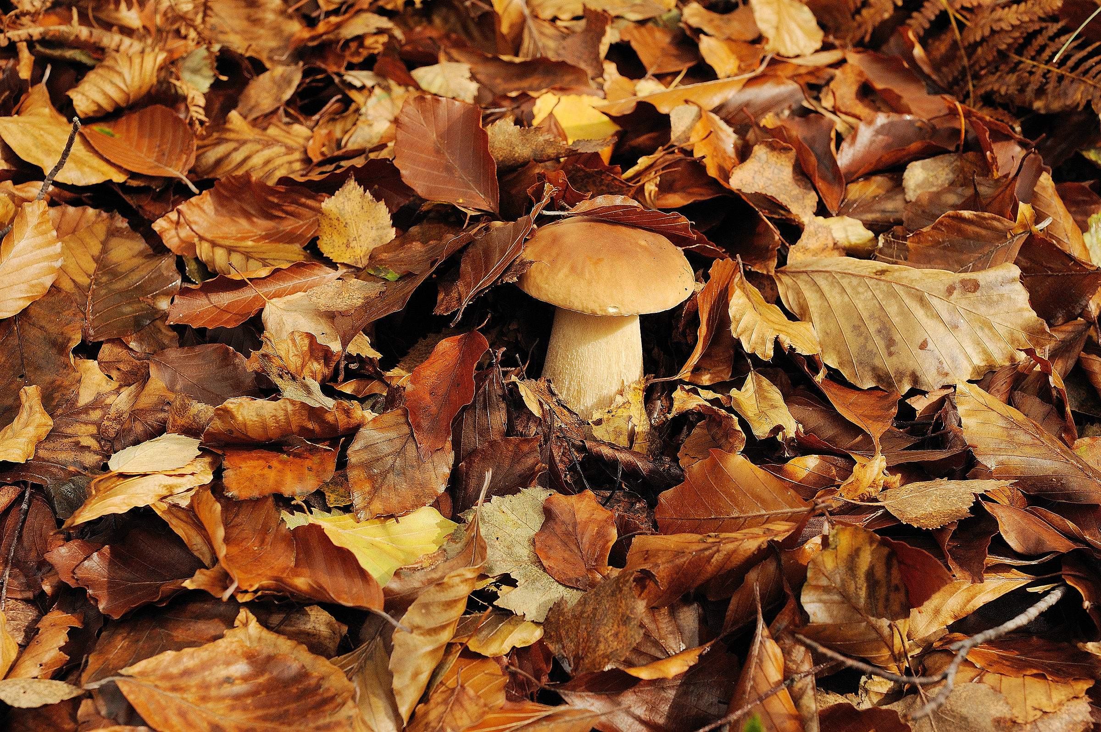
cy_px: 366
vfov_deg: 22.6
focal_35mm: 60
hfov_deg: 33.4
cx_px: 550
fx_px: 1833
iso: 400
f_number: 11
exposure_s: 1/125
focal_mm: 60
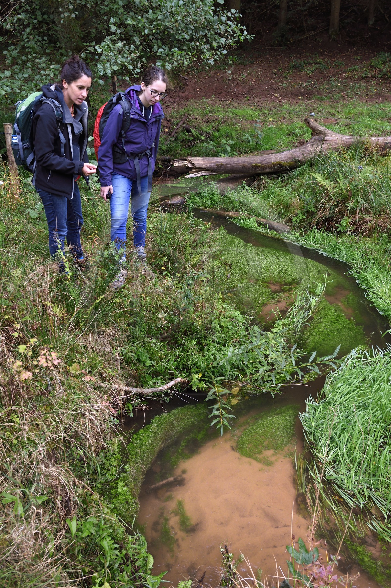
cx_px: 196
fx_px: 554
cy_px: 294
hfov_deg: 38.9
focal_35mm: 34
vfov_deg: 55.8
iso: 800
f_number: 13
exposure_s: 1/60
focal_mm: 34
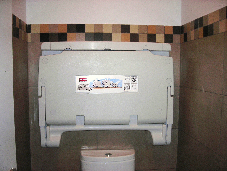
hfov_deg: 49.0
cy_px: 86
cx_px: 114
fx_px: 249
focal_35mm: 38
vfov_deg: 37.7
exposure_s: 1/60.1
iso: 50
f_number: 3.2
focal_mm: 6.3
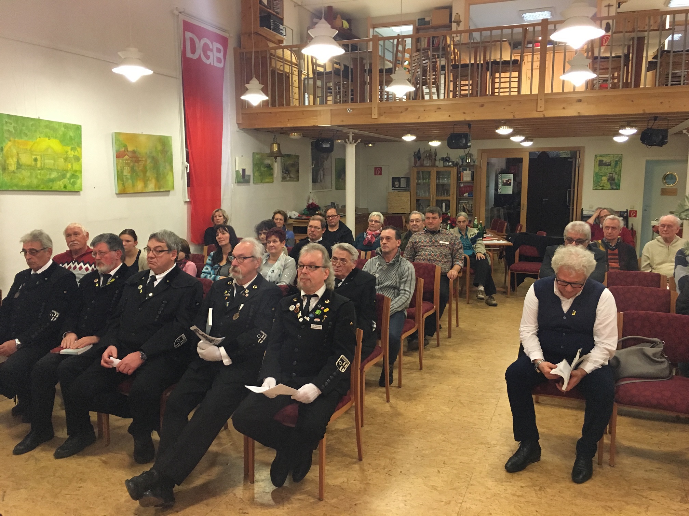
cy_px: 258
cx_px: 344
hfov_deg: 61.7
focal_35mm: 29
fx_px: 577
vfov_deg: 48.2
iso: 200
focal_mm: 4.15
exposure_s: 1/20
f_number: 2.2
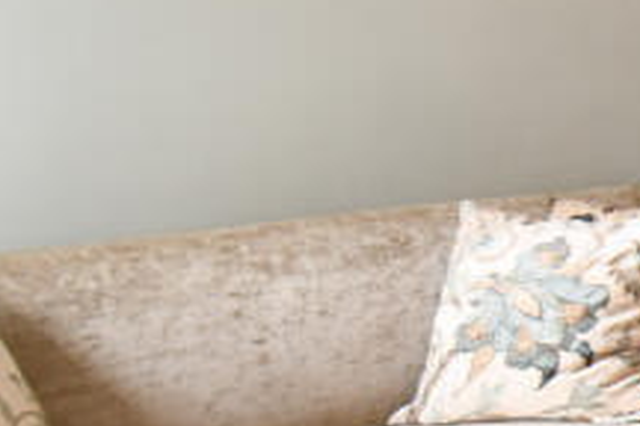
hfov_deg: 19.5
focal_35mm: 71
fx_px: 1262
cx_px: 1206
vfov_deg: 18.3
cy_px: -71
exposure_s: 1/3
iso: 320
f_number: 9
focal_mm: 10
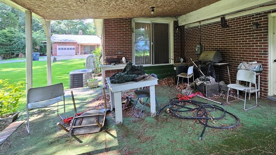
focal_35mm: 18
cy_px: 47
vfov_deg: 59.1
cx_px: 175
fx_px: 132
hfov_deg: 90.6
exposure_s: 1/60
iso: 125
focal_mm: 2.2
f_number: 2.2
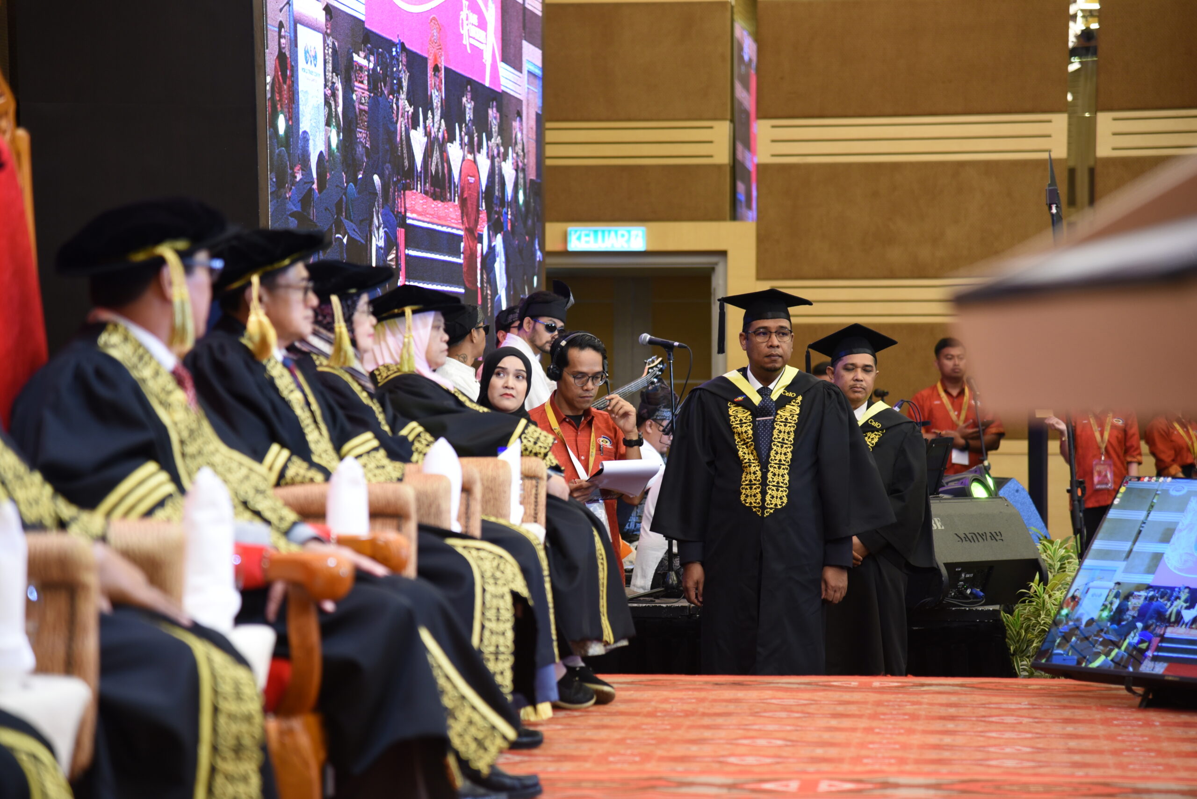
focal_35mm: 120
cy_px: 400
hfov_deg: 17.1
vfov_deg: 11.4
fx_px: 3991
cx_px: 598
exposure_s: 1/20
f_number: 4
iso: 800
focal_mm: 120
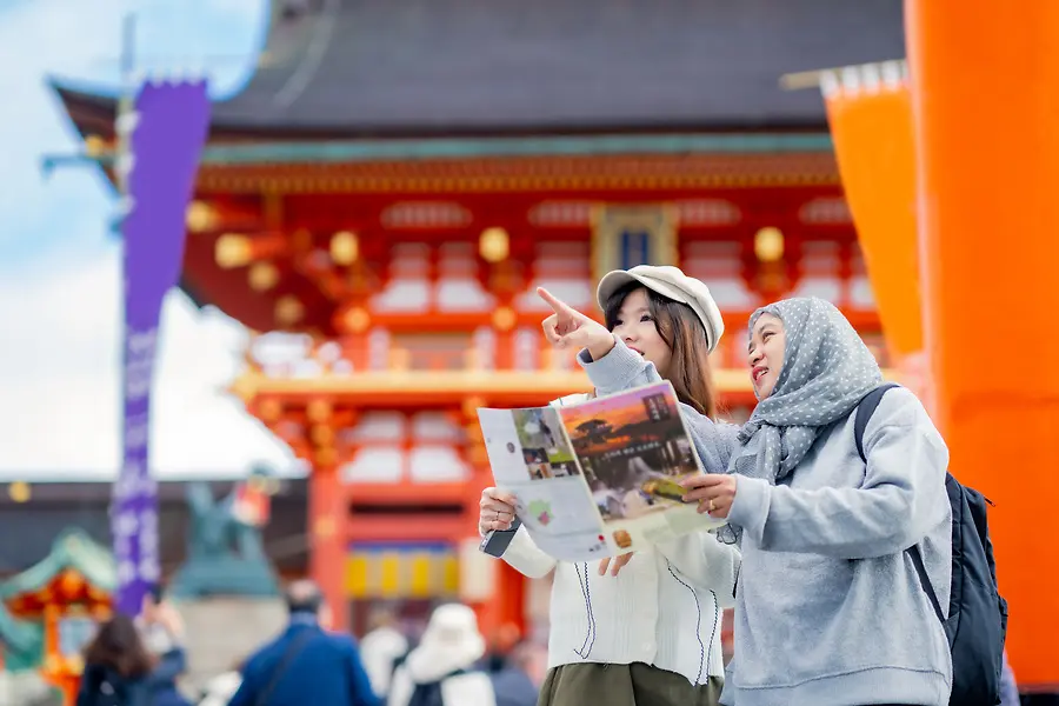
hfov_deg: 23.9
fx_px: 2500
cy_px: 353
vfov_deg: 16.1
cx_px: 530
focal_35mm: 85
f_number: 2
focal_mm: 85
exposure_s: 1/640
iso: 125
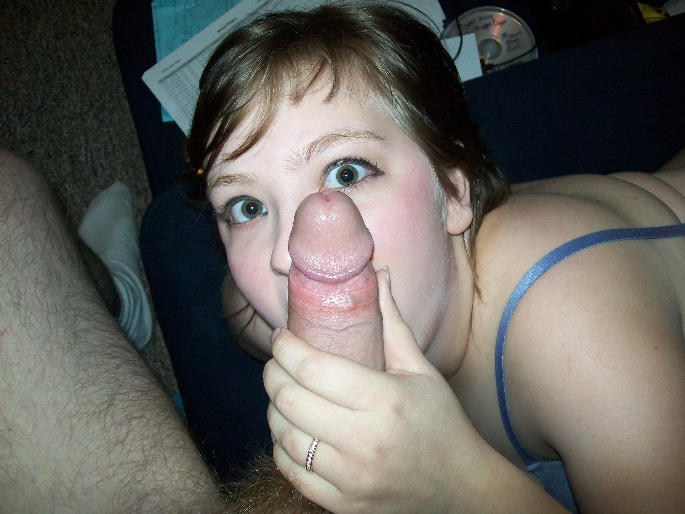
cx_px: 342
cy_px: 257
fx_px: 712
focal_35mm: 36
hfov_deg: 51.4
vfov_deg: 39.7
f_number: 2.7
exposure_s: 1/60
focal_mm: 6
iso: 160
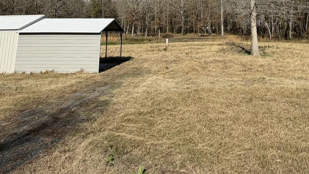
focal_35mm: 34
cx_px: 189
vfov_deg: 29.7
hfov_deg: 57.5
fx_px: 279
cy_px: -34
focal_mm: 2.22
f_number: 2.2
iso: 20
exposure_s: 1/1001
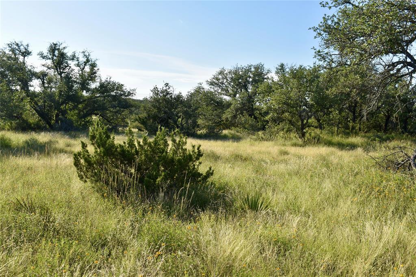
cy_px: 138
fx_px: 433
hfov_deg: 51.3
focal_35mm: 38
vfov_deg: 35.5
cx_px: 208
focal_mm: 25
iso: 100
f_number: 10
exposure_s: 1/200
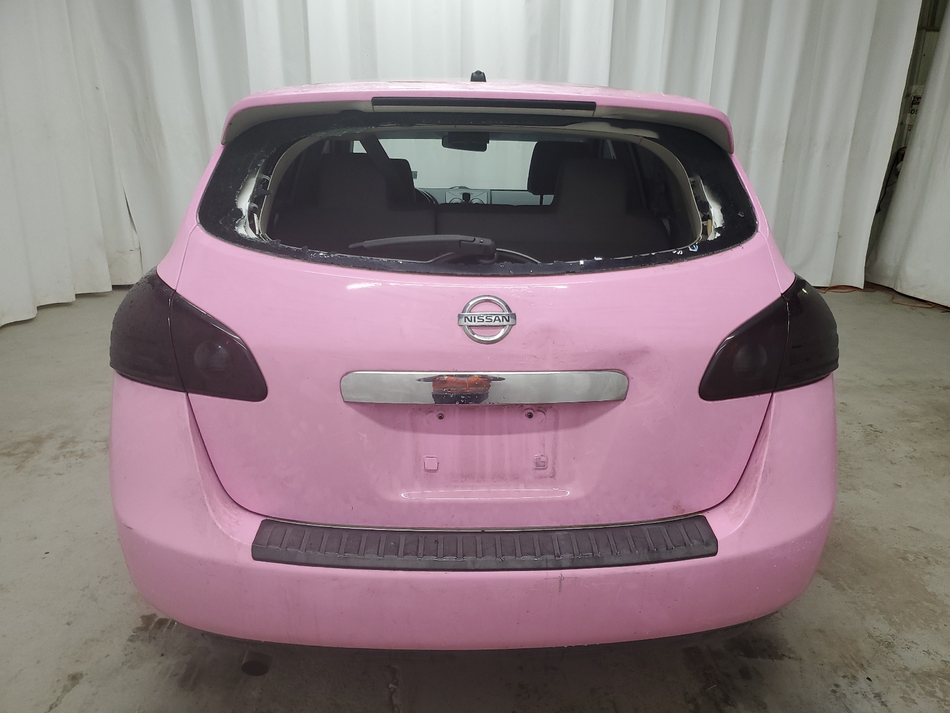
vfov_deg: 53.1
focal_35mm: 26
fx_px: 714
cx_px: 475
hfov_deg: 67.3
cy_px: 356
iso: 57
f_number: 1.5
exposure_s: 1/60.2
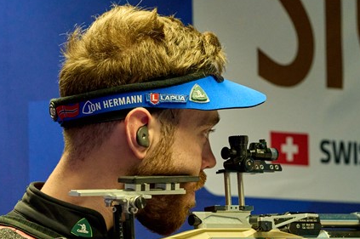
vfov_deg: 2.4
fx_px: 5643
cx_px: 214
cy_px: 178
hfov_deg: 3.7
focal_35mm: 565
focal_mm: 332
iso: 8000
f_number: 6.3
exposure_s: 1/400
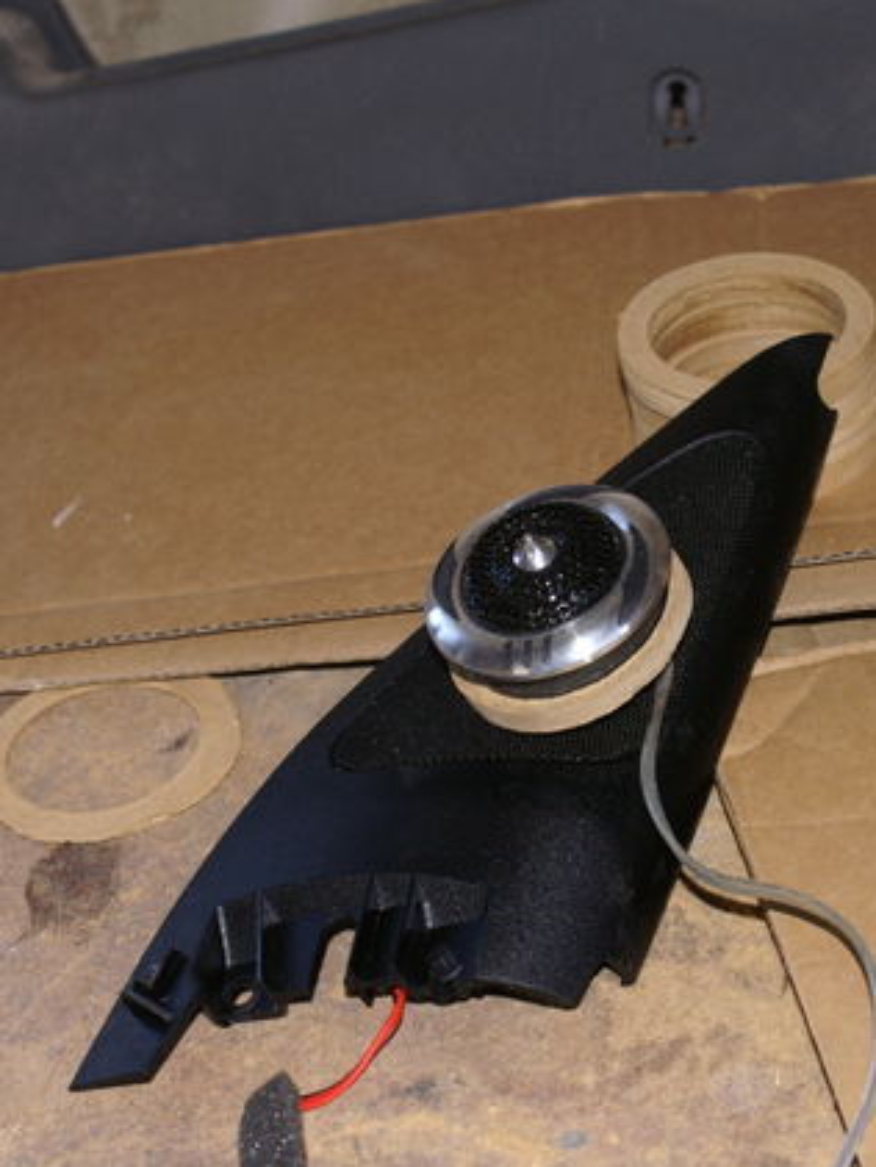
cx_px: 665
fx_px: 2588
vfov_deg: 25.4
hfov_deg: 19.1
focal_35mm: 77
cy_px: 588
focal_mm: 35
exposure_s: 1/60
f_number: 5.6
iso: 400
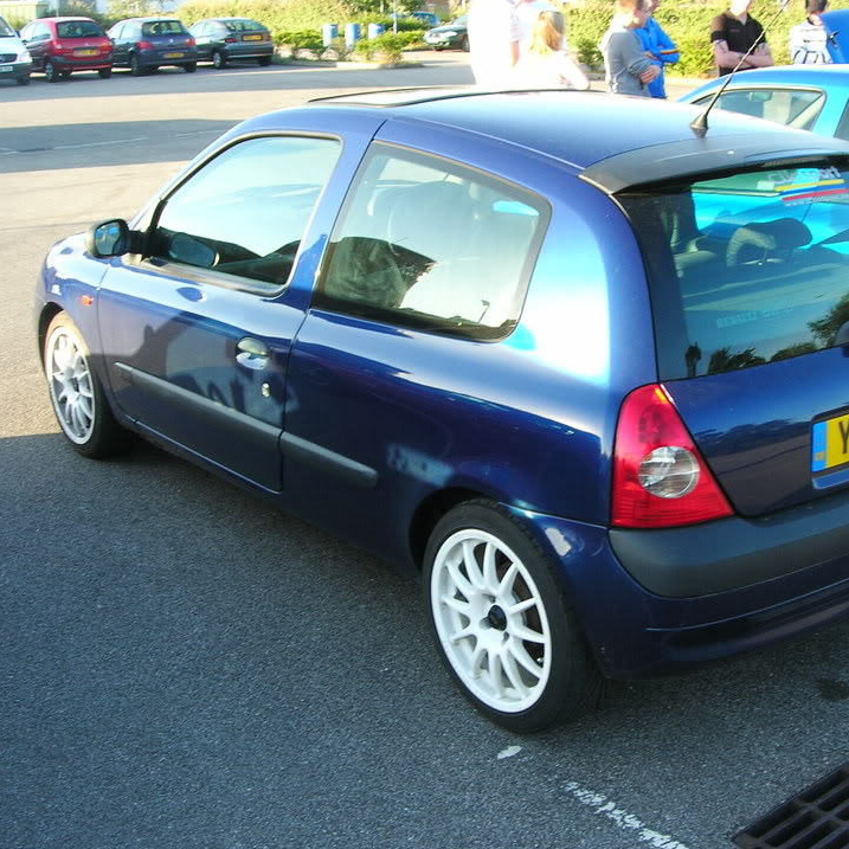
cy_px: 433
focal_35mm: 48
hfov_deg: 35.2
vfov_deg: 35.4
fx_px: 1332
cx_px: 528
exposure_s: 1/60.5
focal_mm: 7.8
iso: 64
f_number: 4.8
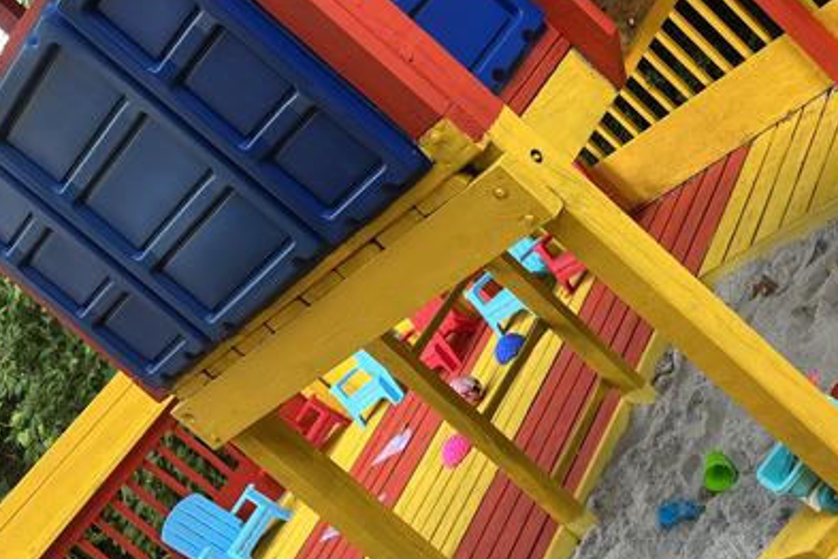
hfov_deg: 35.2
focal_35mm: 55
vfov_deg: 24.2
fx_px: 1280
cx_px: 655
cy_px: 105
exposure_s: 1/148
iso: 32
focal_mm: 5.1
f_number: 1.6
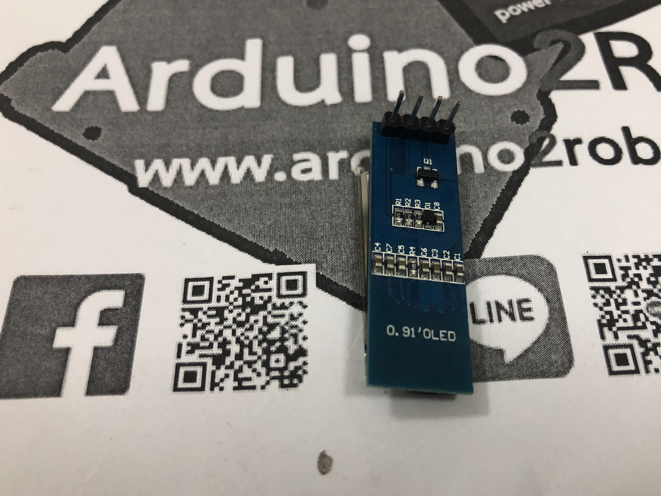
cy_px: 232
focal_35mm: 32
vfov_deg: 44.1
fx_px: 611
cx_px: 364
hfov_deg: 56.7
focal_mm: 3.99
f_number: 1.8
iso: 100
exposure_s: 1/14
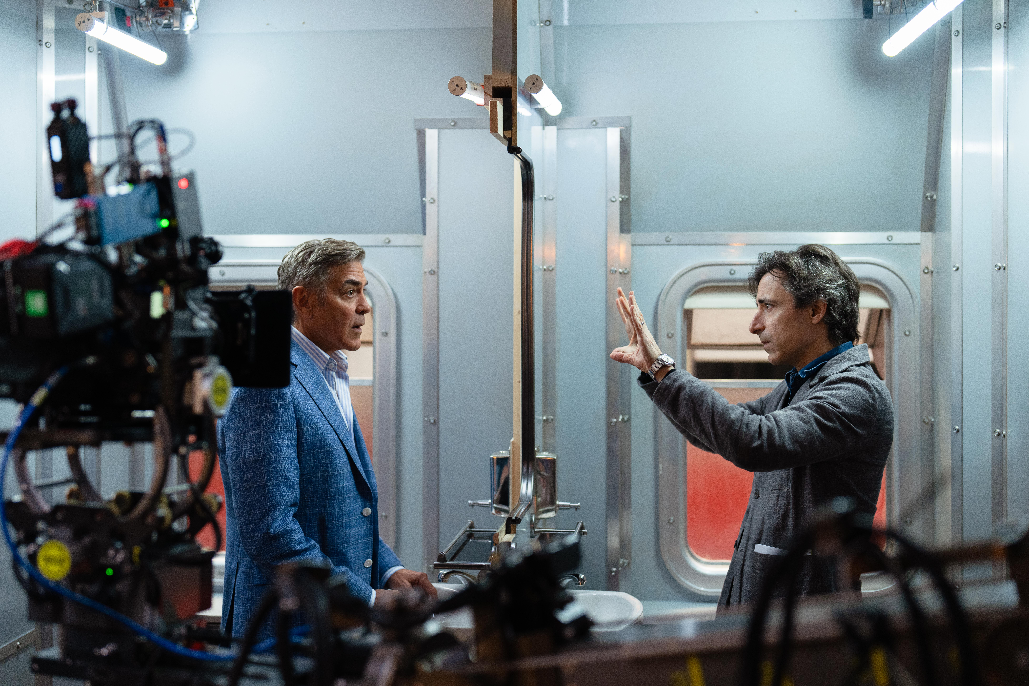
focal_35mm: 50
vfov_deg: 27.0
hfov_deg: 39.6
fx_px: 1429
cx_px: 514
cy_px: 343
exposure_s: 1/250
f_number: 1.8
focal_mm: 50
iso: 800
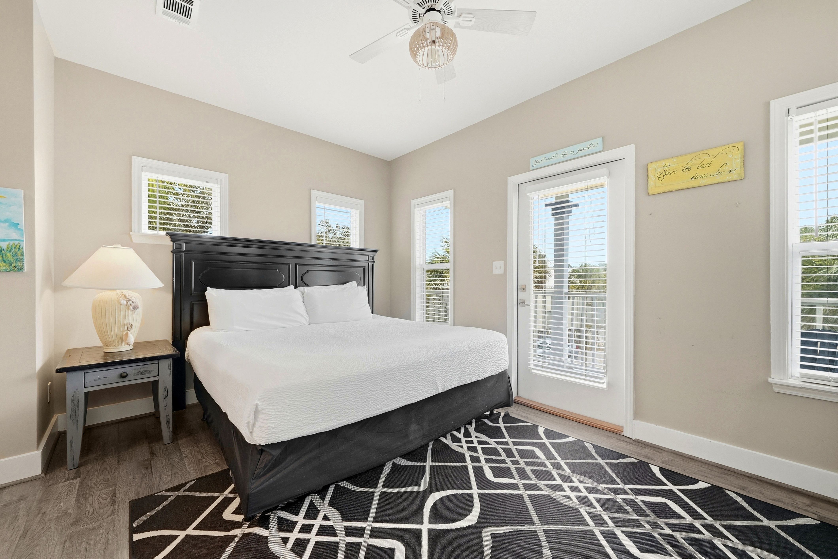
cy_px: 280
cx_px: 419
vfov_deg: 85.5
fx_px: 303
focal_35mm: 13
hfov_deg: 108.3
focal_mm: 13
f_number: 9
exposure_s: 1/100
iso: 400
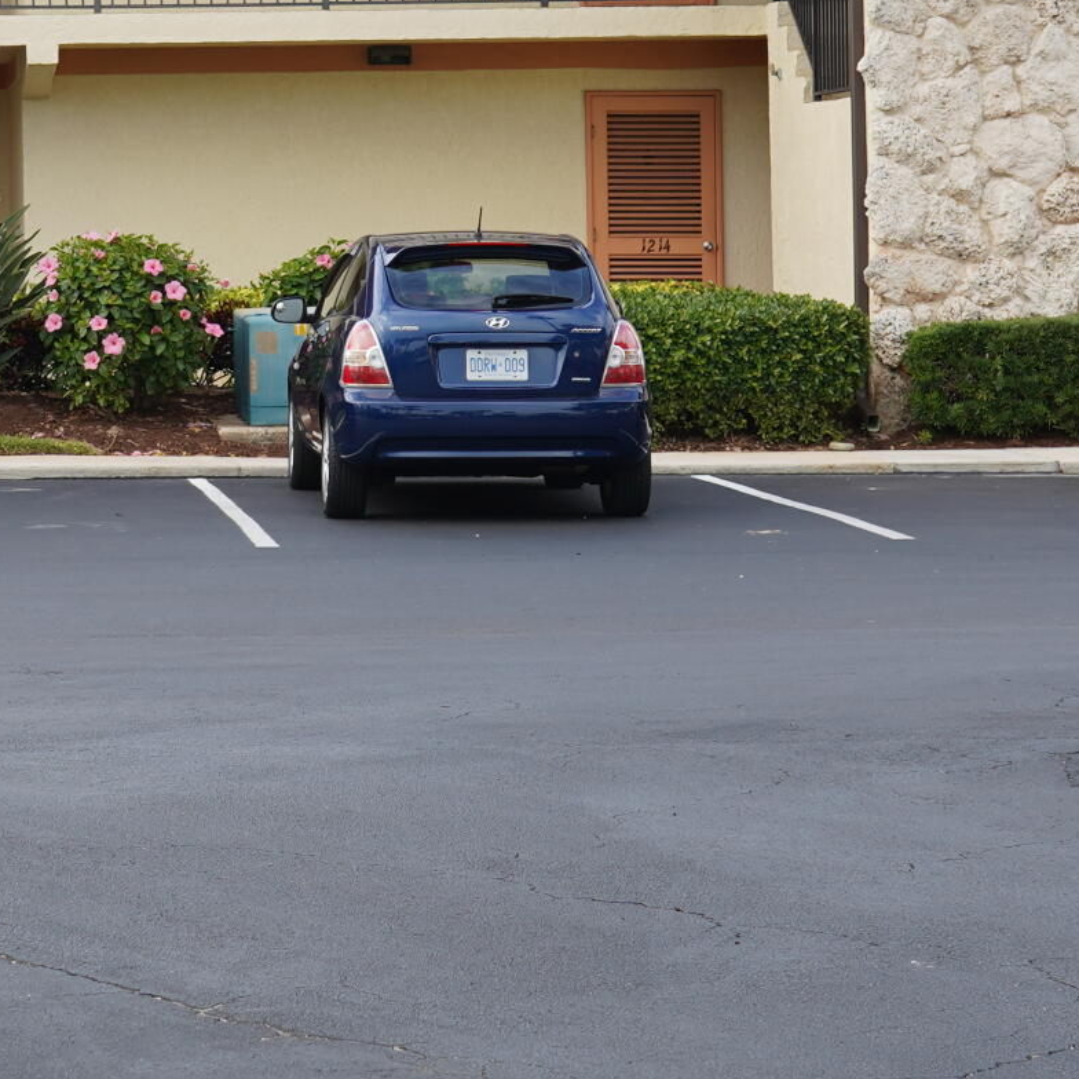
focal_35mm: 117
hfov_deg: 14.8
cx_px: 135
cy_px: 167
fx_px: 4126
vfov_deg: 14.8
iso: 100
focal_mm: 36
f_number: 5.6
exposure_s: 1/125
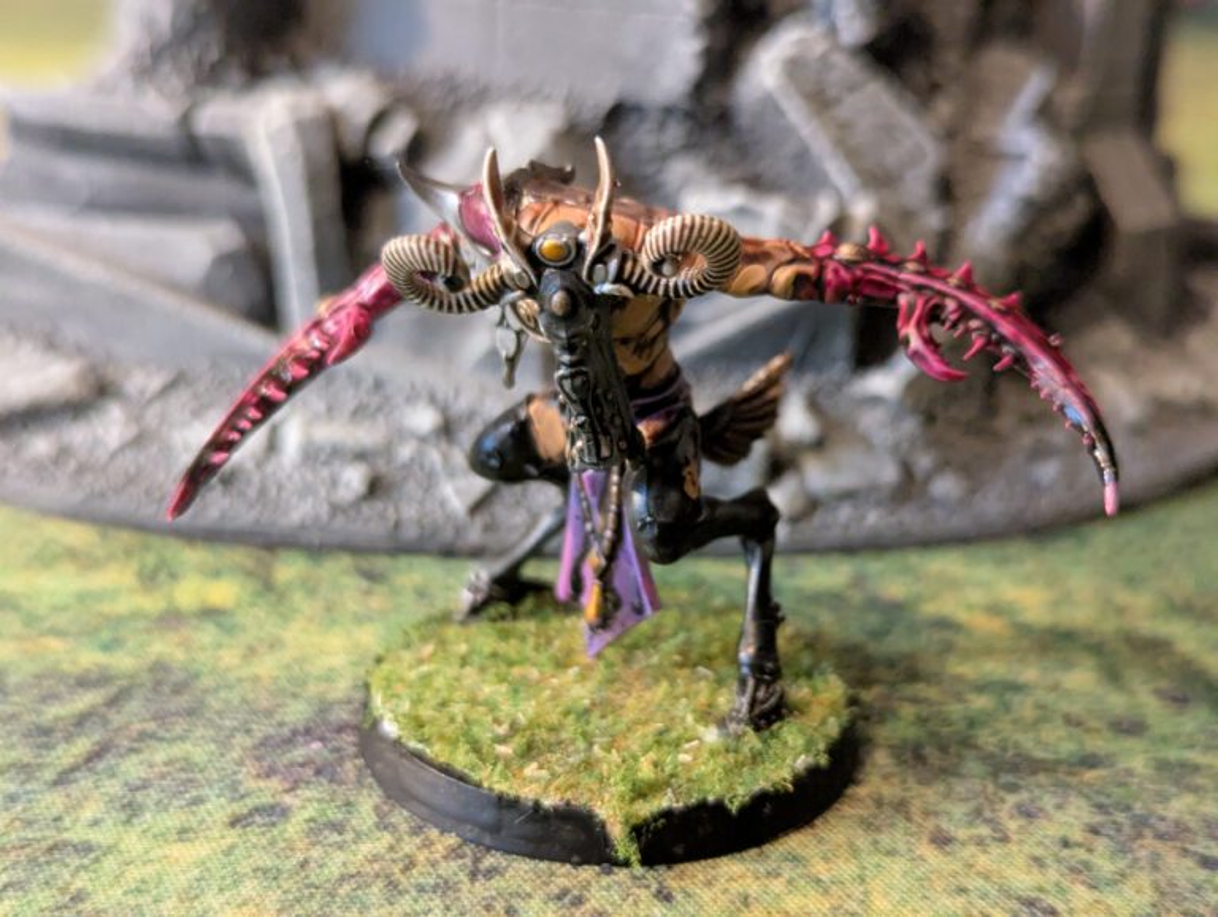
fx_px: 1691
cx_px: 609
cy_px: 458
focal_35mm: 48
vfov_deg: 30.3
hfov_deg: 39.6
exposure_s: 1/25
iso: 1261
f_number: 1.85
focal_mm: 6.81
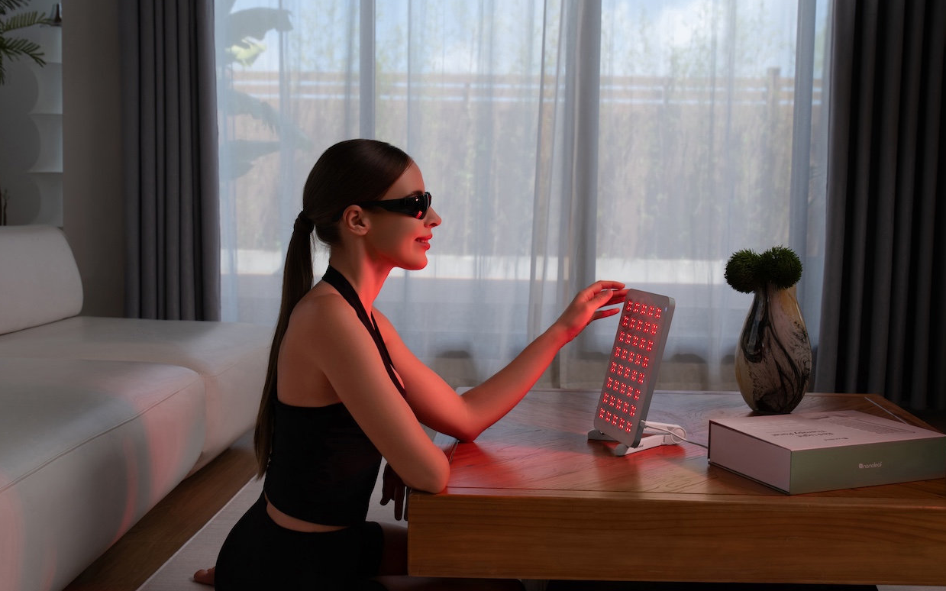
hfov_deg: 28.6
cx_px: 473
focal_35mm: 72
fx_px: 1856
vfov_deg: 18.1
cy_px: 298
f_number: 9
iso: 200
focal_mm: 70
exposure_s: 1/125
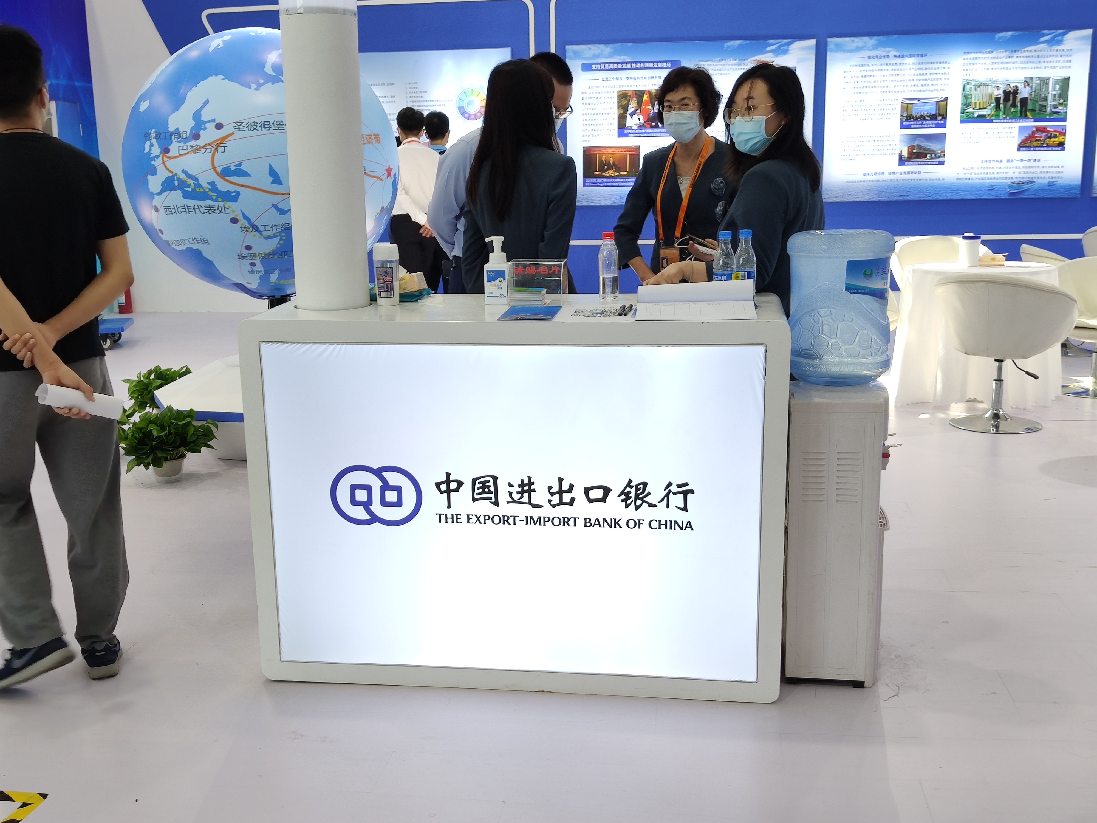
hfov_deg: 51.4
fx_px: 1141
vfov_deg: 39.7
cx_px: 548
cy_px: 412
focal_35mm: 36
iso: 120
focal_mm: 4.75
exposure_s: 1/100
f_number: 1.75
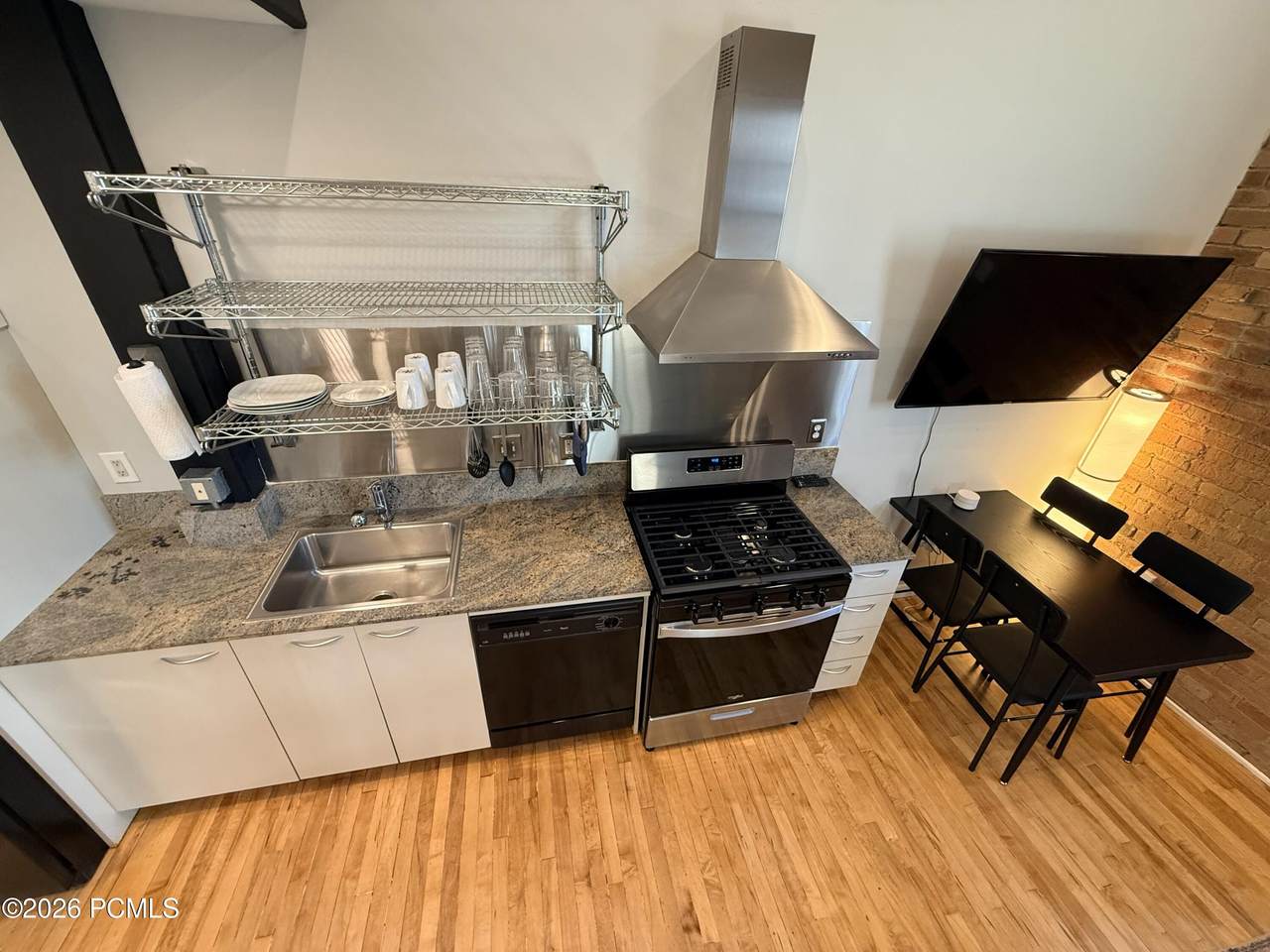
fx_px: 514
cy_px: 476
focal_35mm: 14
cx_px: 635
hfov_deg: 102.1
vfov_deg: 85.7
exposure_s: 1/60
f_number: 2.2
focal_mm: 2.22
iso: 320
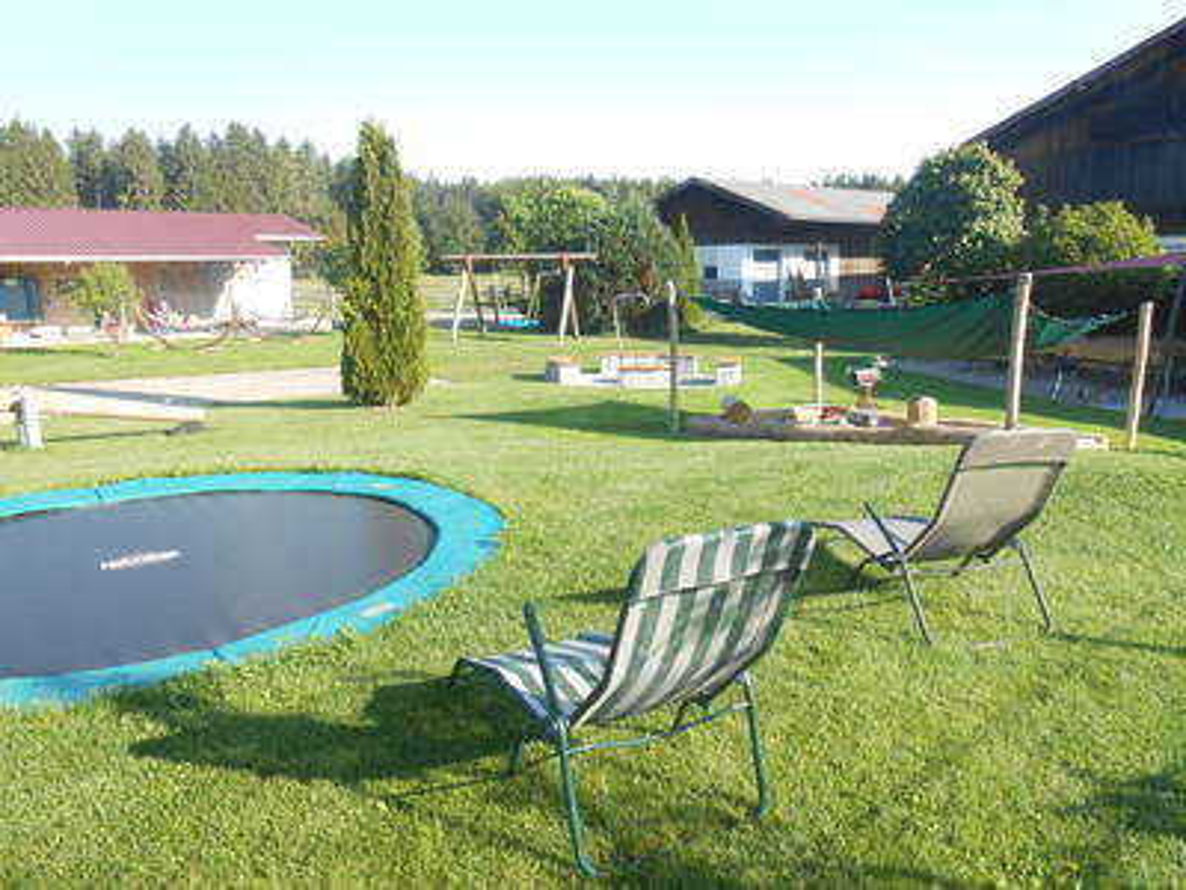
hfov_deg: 67.3
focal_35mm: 26
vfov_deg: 53.1
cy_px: 445
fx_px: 891
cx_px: 593
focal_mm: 4.6
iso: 80
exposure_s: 1/200
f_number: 3.5
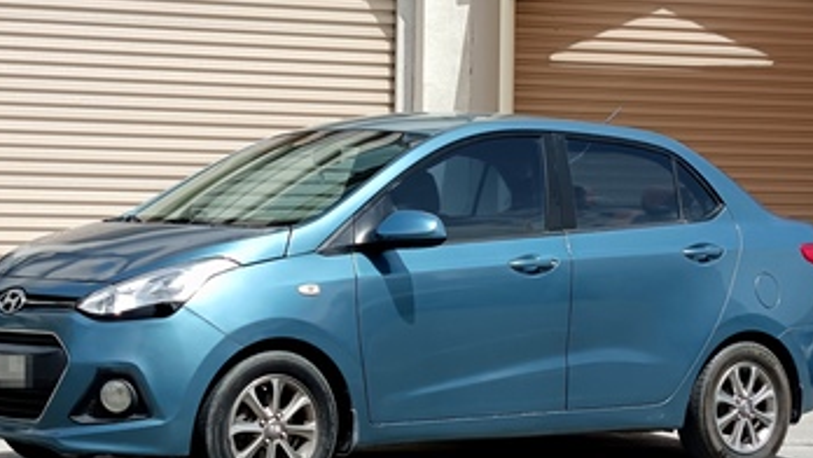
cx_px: 391
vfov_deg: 11.8
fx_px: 2221
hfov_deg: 20.7
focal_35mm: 103
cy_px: 270
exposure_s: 1/584
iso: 101
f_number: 1.75
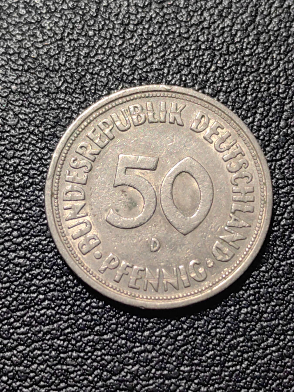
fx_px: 940
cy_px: 196
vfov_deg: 23.6
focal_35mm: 83
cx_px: 147
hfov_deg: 17.8
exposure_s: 1/100
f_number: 2
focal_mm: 5.75
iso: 64
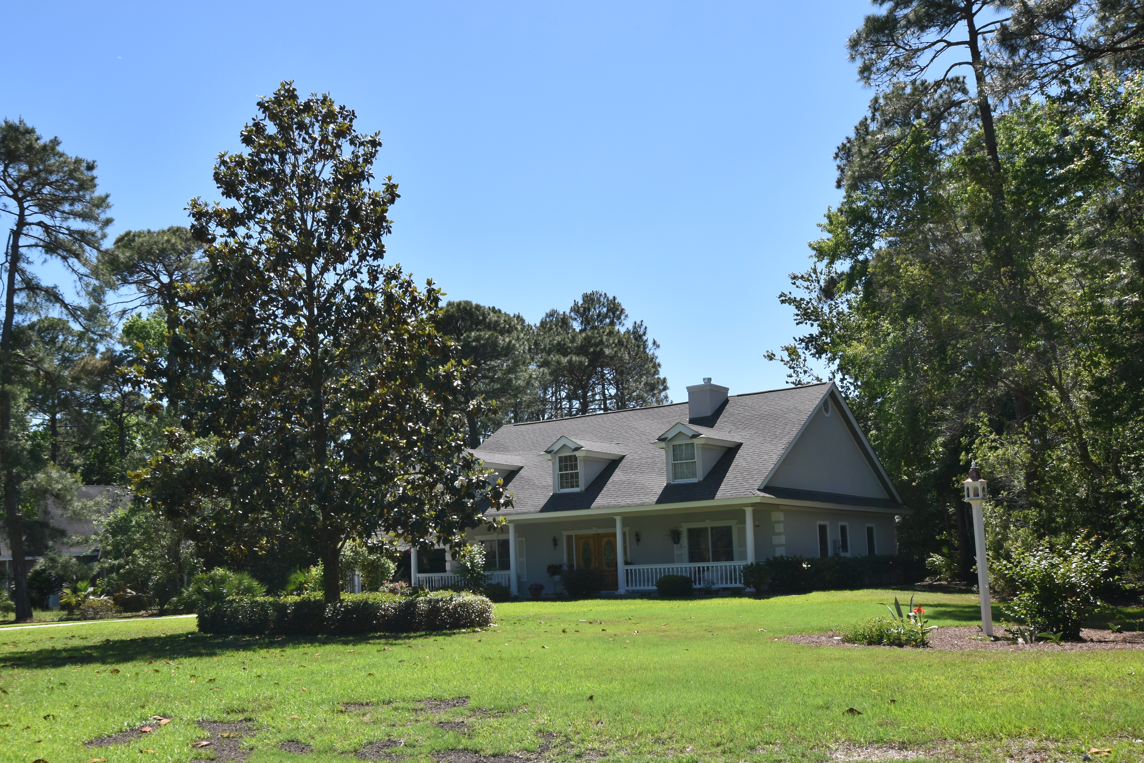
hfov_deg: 51.7
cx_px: 487
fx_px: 1176
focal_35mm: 37
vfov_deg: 35.8
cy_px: 463
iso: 200
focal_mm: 20
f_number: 9
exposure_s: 1/320
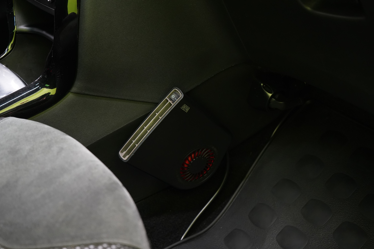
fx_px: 603
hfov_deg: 34.5
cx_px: 187
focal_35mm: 58
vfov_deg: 23.4
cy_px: 124
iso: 4000
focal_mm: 58
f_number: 5.6
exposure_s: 1/20
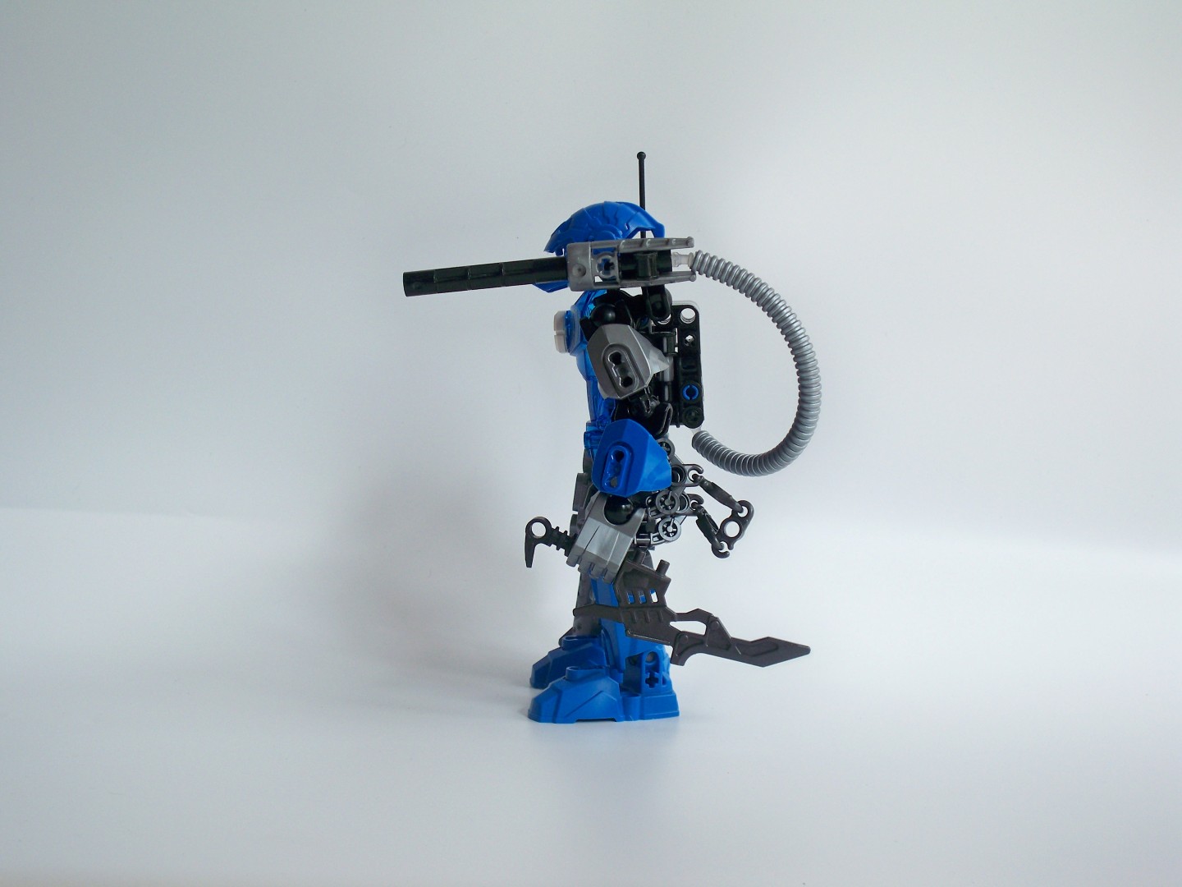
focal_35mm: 44
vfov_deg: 32.9
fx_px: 1502
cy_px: 444
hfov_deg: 42.9
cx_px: 591
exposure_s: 1/200
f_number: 3.5
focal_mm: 7.8
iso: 64
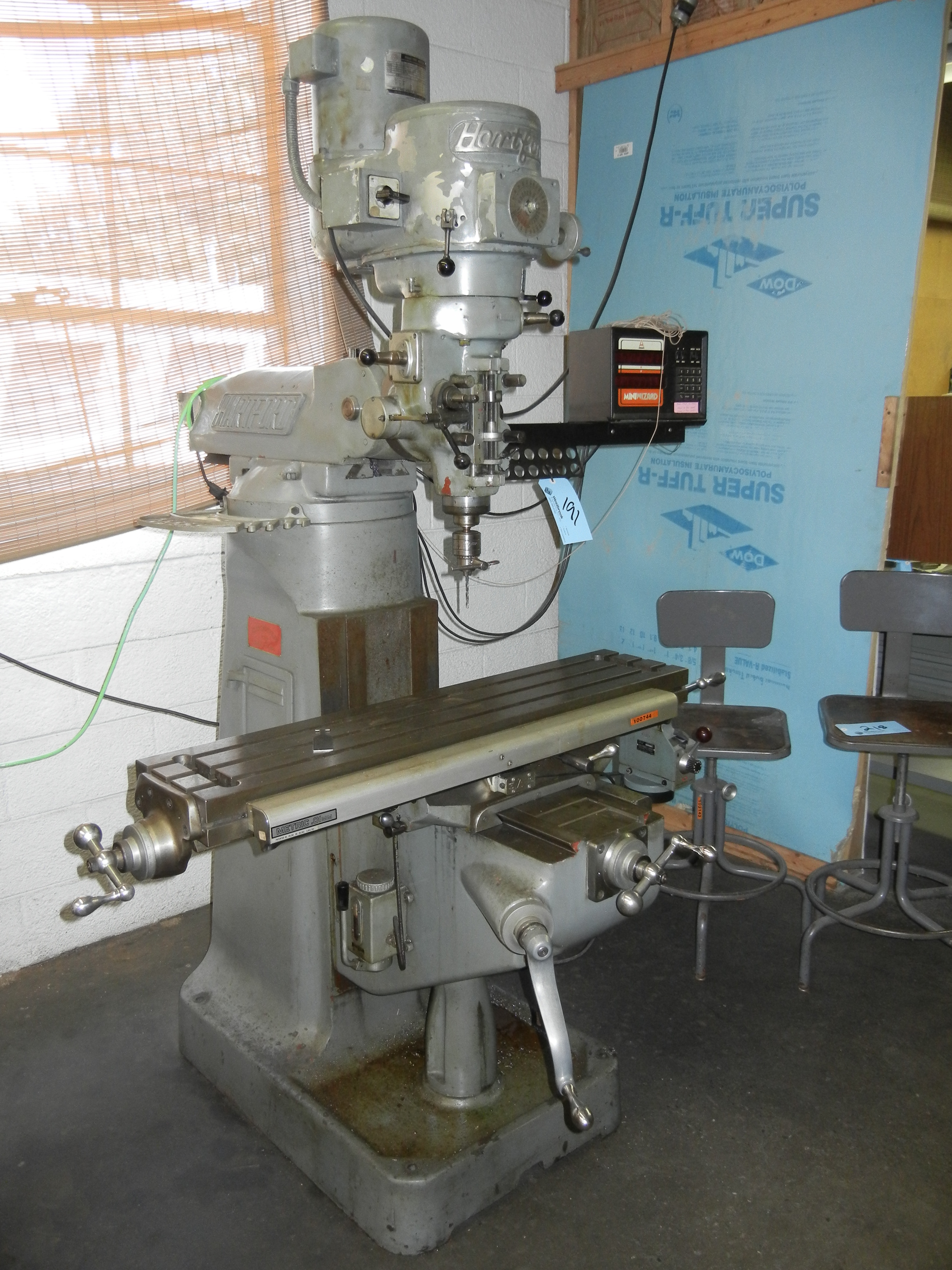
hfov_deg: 46.8
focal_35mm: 30
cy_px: 635
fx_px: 1100
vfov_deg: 60.0
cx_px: 476
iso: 362
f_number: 3.5
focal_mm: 5.4
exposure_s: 1/30
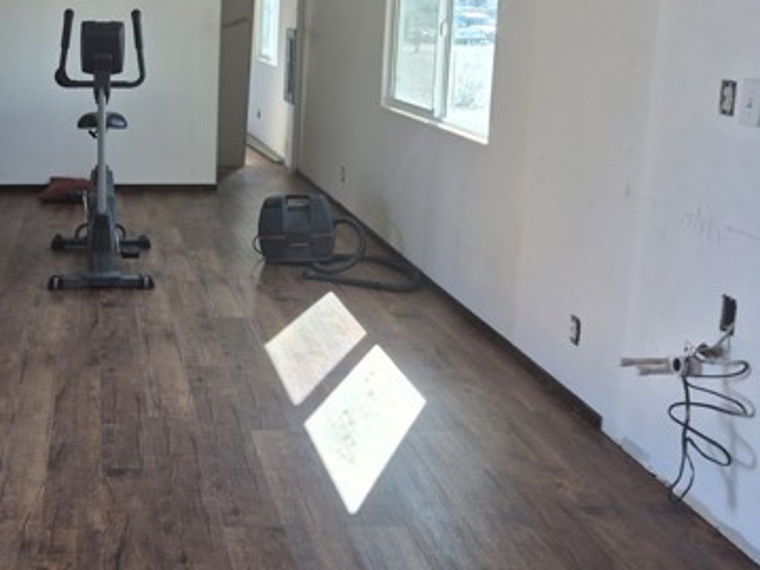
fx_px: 900
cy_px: 180
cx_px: 116
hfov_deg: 42.9
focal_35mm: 41
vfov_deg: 34.7
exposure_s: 1/180
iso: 32
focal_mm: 5.4
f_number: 1.8
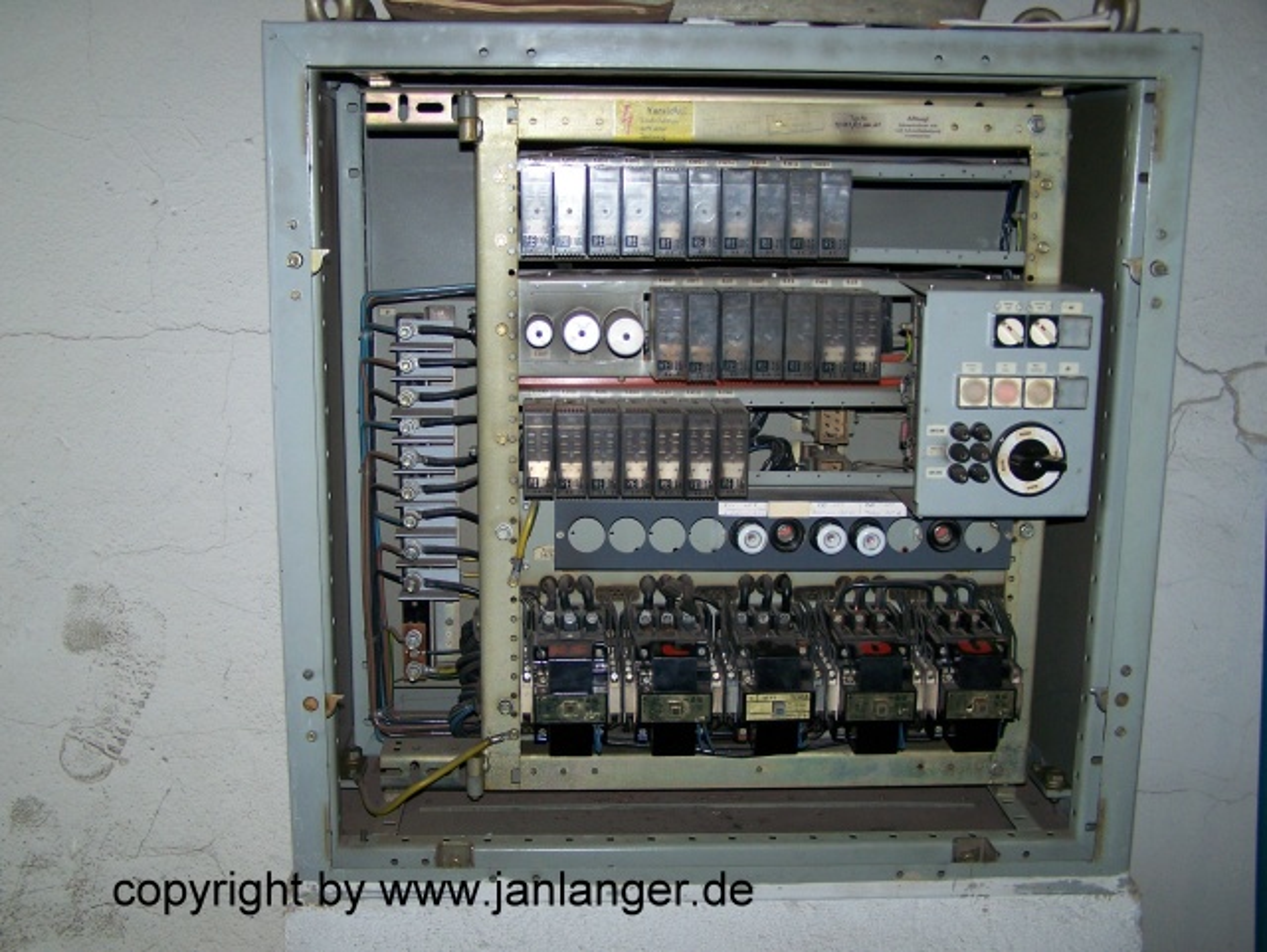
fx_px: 1465
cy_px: 476
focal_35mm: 40
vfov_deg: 36.0
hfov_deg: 46.8
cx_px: 634
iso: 100
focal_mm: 6.7
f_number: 2.8
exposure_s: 1/60
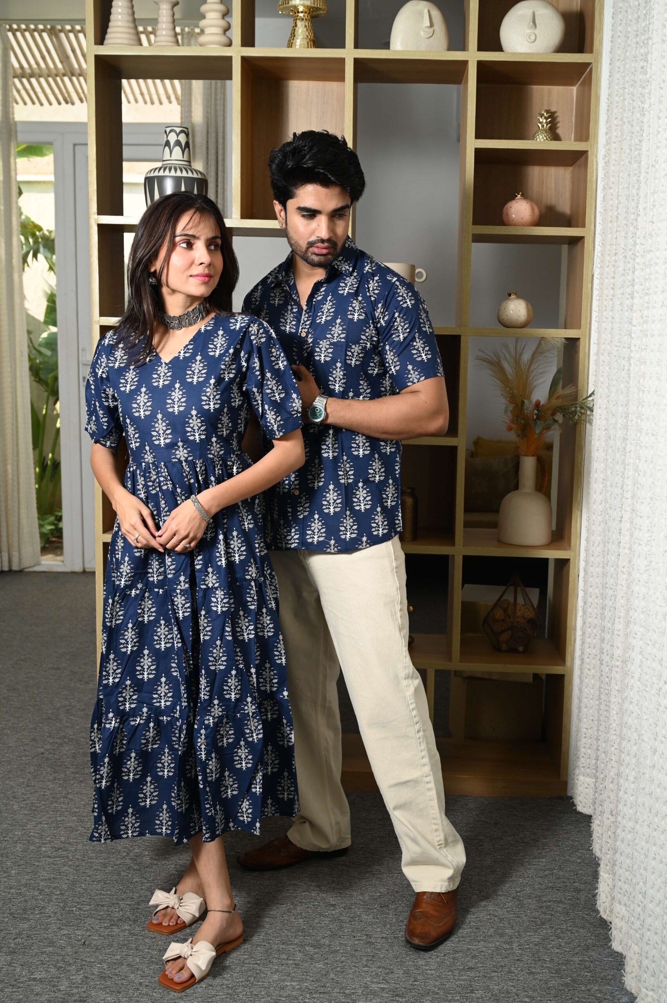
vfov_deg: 49.6
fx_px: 1085
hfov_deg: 34.2
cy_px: 502
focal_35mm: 39
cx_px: 334
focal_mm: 39
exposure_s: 1/160
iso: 400
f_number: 5.6
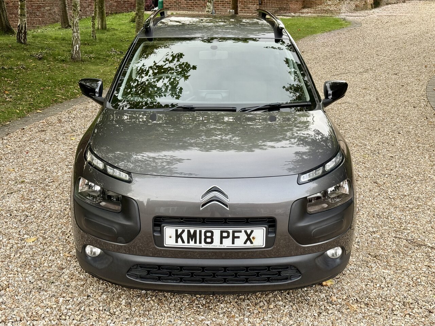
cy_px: 163
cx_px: 218
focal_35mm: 48
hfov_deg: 39.7
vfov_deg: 30.3
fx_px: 603
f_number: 1.78
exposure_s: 1/110
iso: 100
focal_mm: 6.76
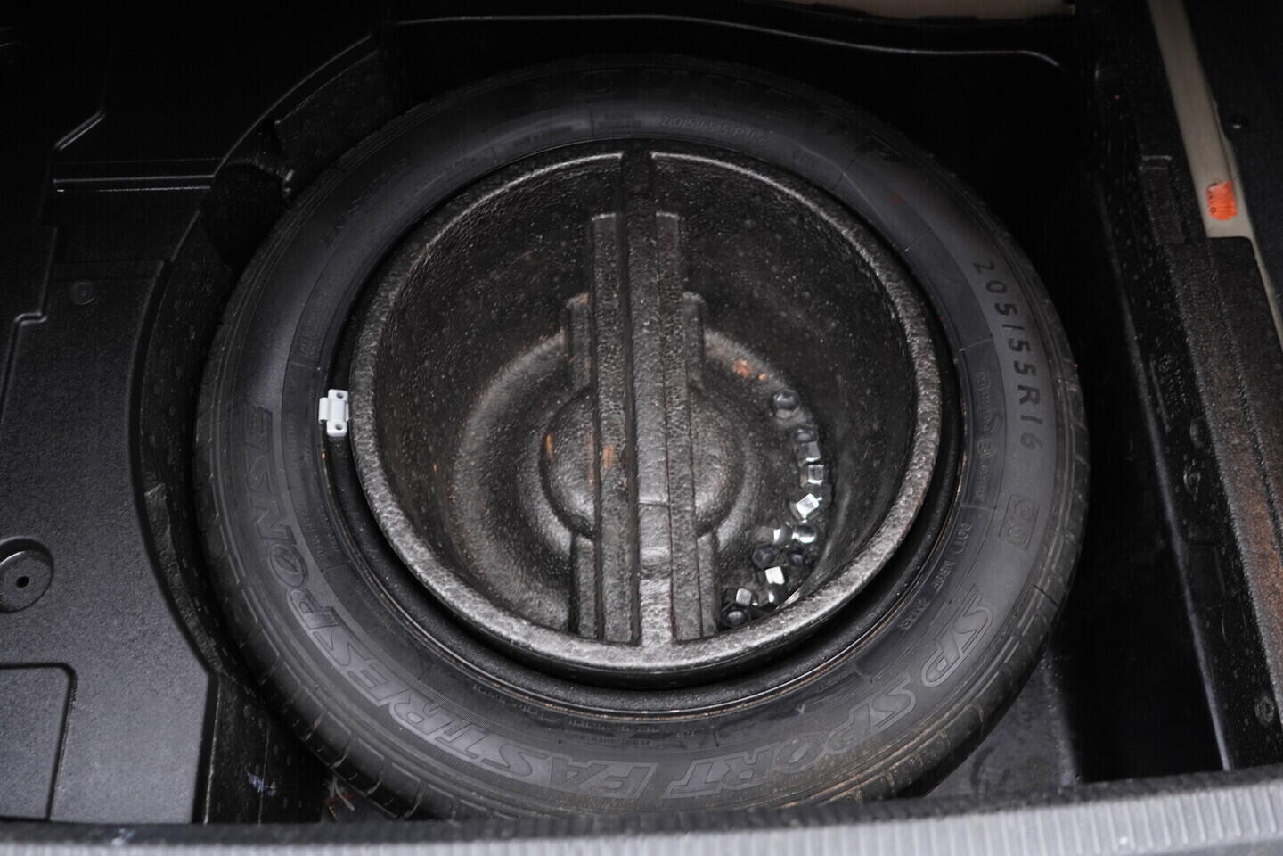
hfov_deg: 53.1
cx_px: 642
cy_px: 428
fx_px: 1283
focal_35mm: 36
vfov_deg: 36.9
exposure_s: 1/40
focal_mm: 24
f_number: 2.8
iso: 500
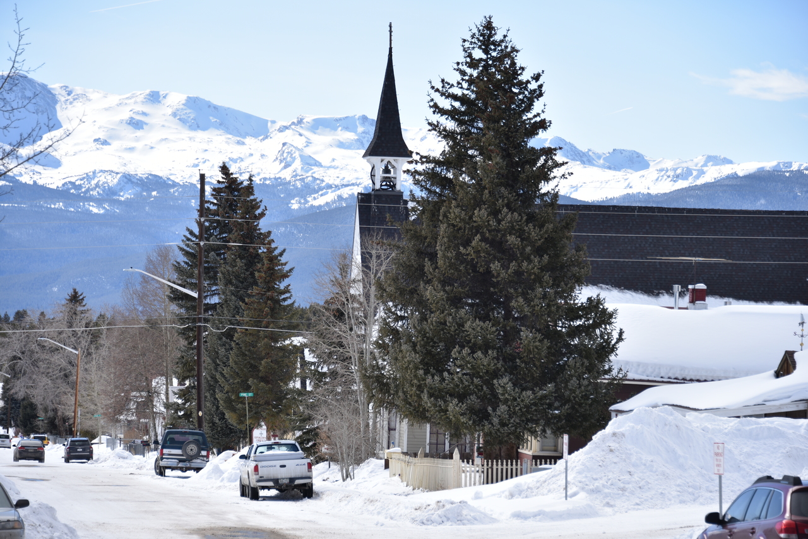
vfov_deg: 9.2
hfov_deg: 13.7
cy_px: 270
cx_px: 404
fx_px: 3367
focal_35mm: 150
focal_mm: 150
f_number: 6.3
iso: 100
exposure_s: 1/320
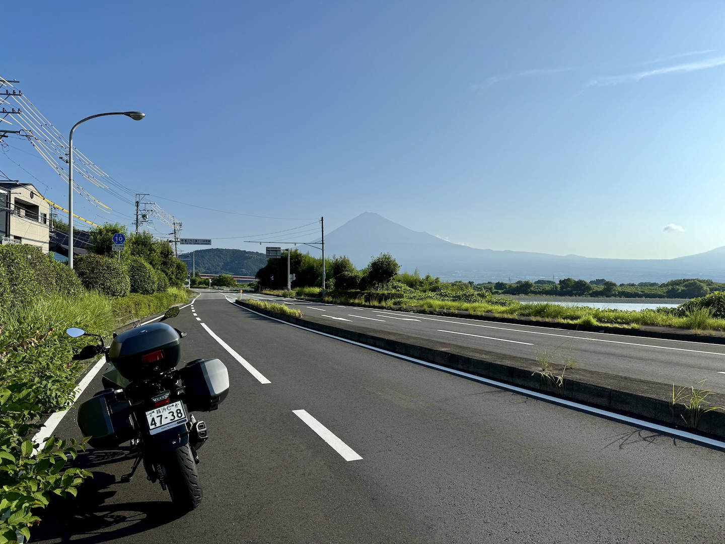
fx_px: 503
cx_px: 362
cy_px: 272
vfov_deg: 56.8
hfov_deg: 71.6
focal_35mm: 24
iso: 80
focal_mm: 6.76
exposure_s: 1/7937
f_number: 1.78
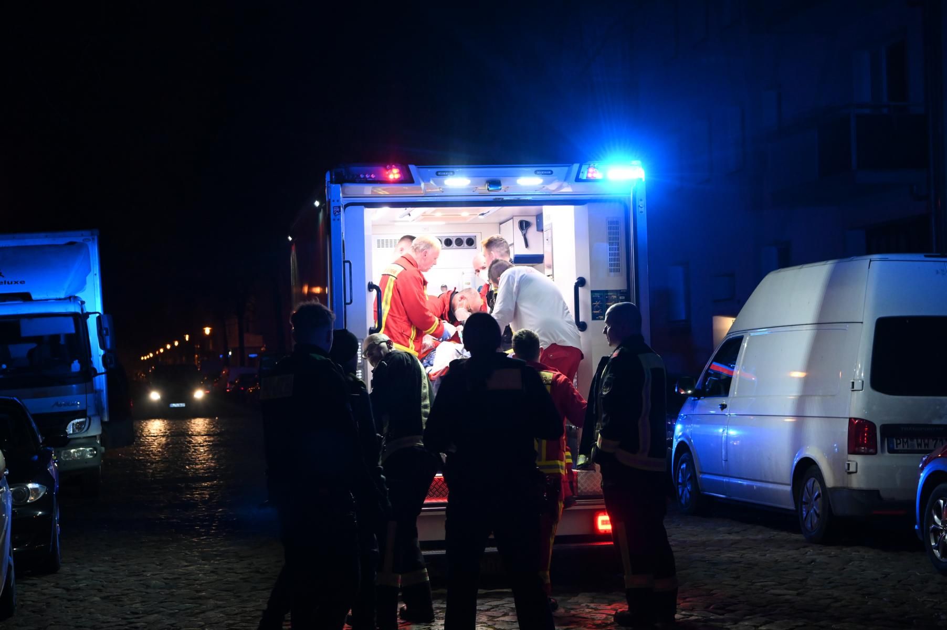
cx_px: 474
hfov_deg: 28.9
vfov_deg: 19.4
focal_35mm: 70
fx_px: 1840
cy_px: 315
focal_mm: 70
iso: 6400
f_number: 8
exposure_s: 1/100
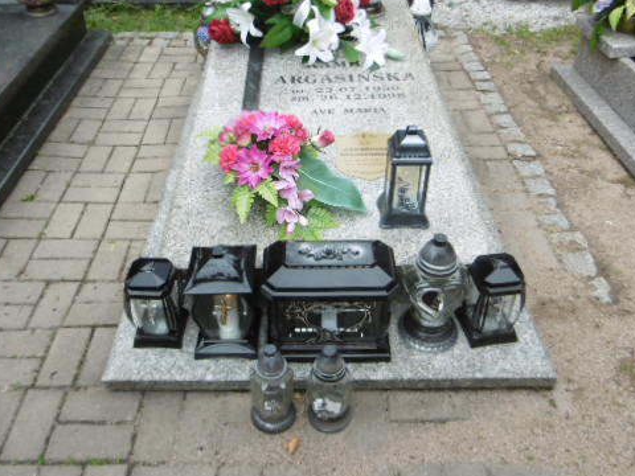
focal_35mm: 32
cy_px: 189
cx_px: 303
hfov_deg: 56.8
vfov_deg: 43.9
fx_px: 587
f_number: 3.1
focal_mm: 4.3
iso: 100
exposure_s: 1/320
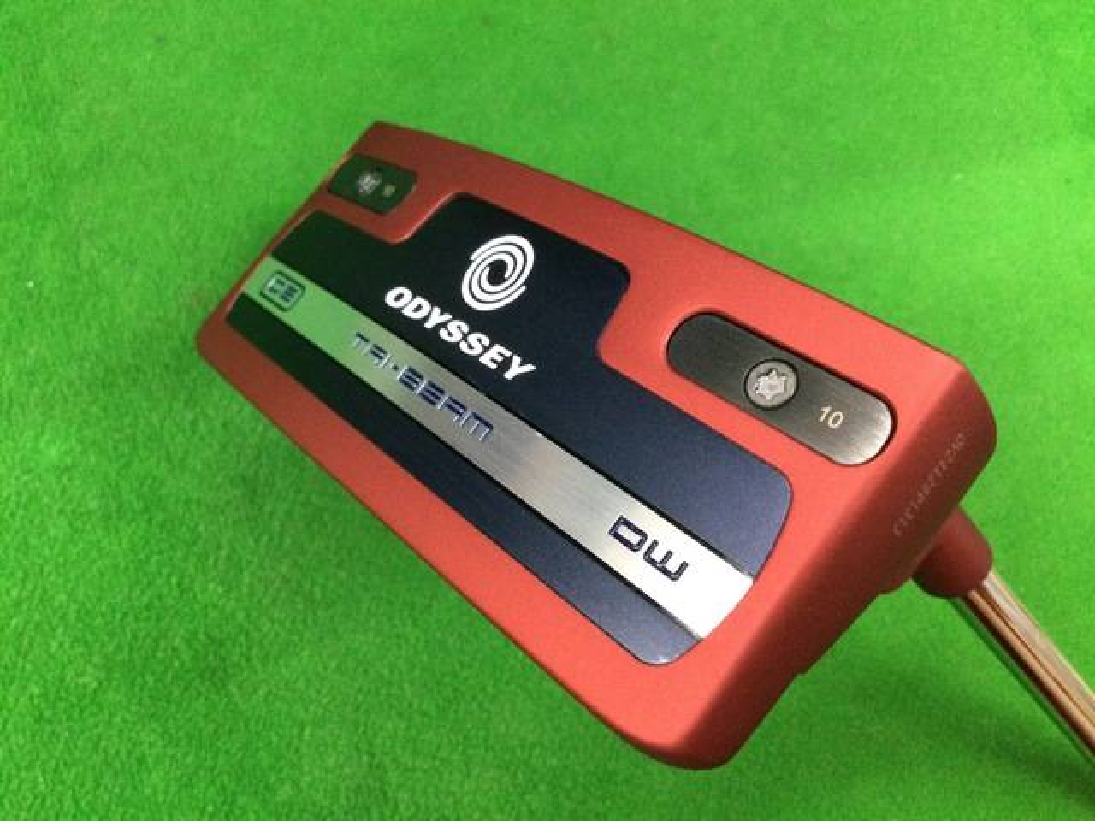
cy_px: 410
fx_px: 981
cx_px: 548
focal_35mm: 31
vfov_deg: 45.4
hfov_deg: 58.4
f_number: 2.4
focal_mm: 3.3
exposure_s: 1/30
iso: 200
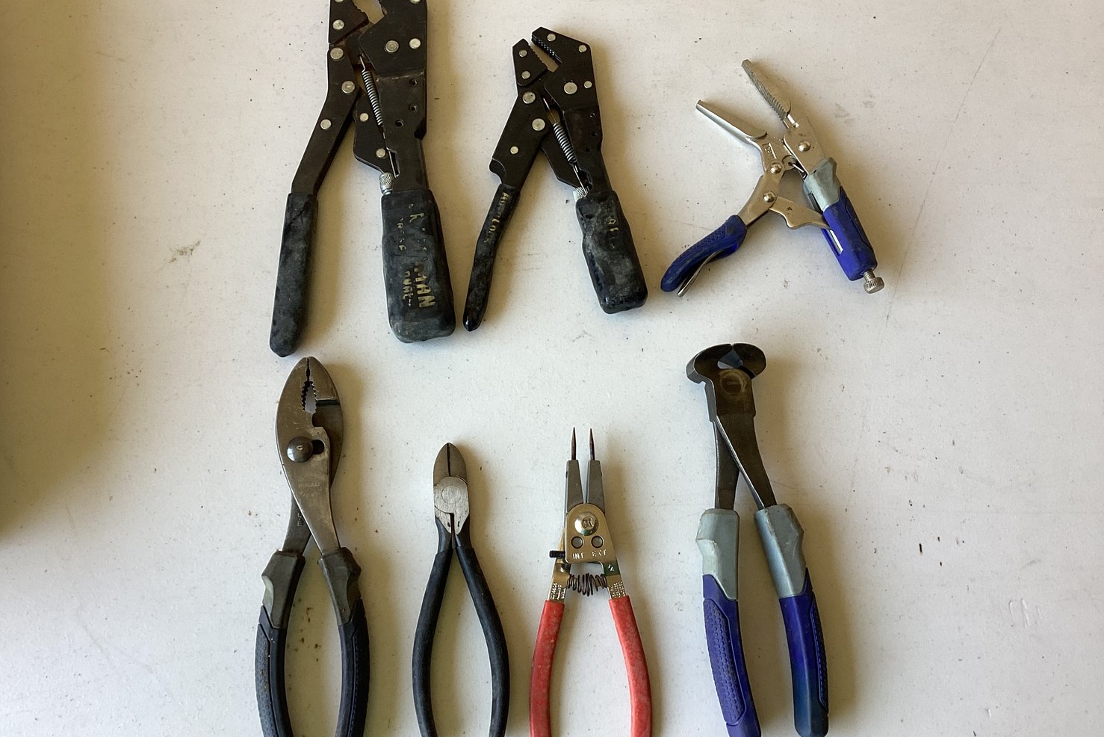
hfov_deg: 57.2
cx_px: 540
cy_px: 370
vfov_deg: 40.0
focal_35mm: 33
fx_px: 1012
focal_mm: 3.3
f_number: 2.4
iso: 50
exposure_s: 1/60
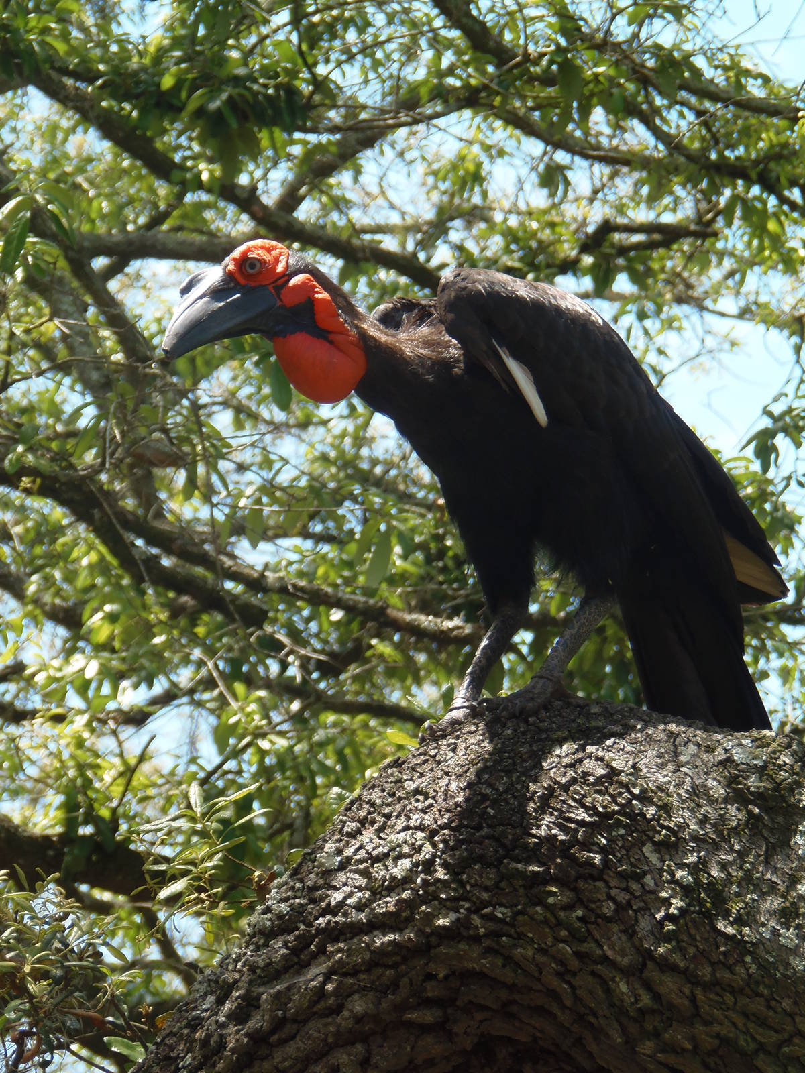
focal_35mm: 279
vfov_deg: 7.1
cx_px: 402
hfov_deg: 5.3
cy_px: 536
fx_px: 8651
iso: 64
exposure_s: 1/100
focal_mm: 51.7
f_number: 5.2
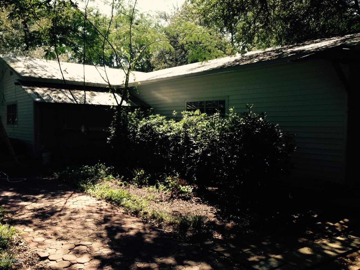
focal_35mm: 33
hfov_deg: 55.4
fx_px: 343
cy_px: 135
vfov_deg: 42.9
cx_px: 180
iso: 50
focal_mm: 4.12
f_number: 2.4
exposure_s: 1/437
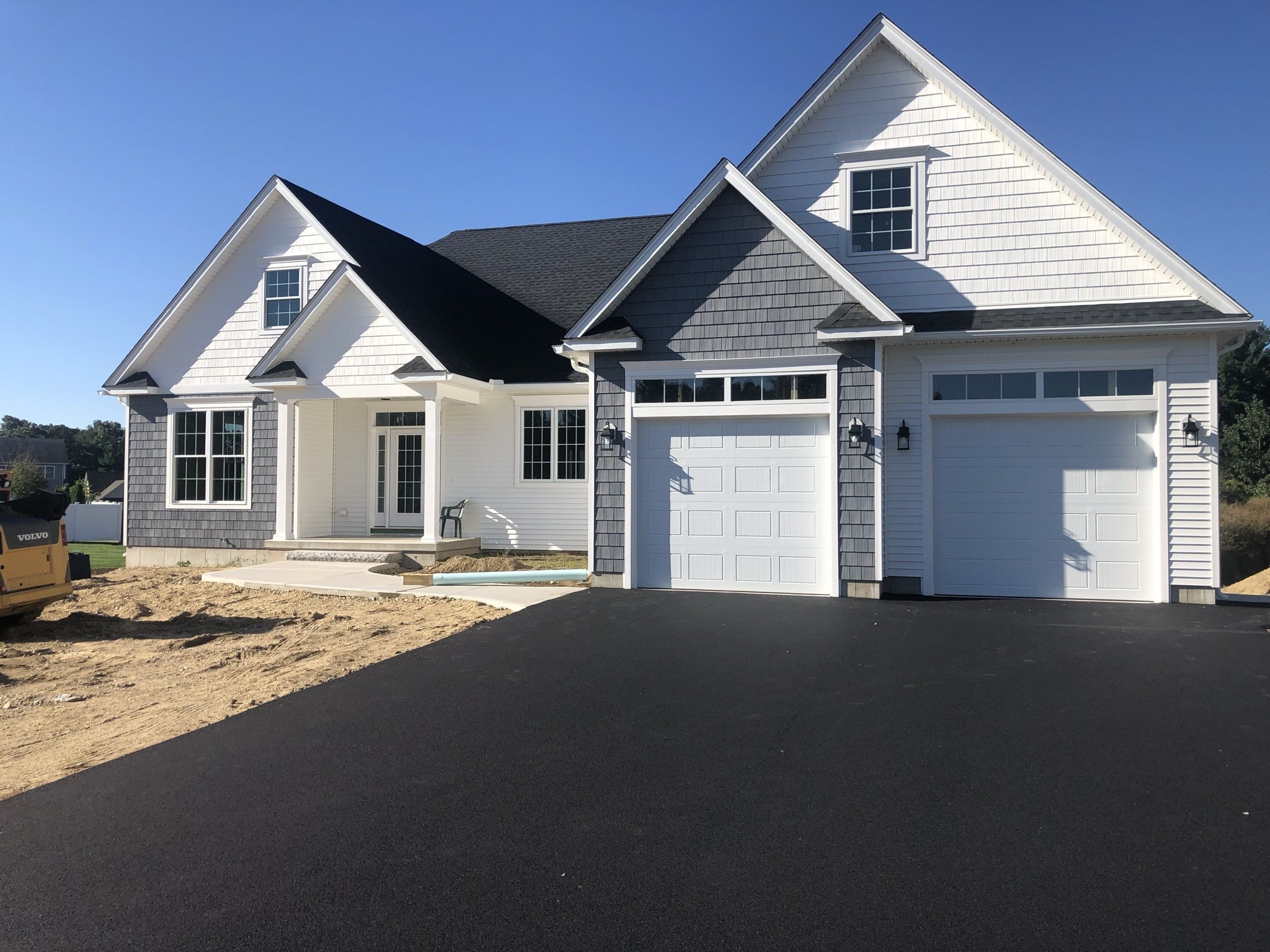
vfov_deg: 49.7
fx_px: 1027
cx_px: 635
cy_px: 476
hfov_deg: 63.4
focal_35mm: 28
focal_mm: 3.99
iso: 20
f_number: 1.8
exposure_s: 1/1919
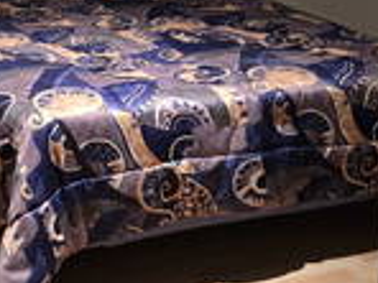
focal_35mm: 56
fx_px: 612
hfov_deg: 32.5
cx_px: 31
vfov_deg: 25.2
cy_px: 20
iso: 1000
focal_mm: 5.4
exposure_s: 1/60
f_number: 1.8
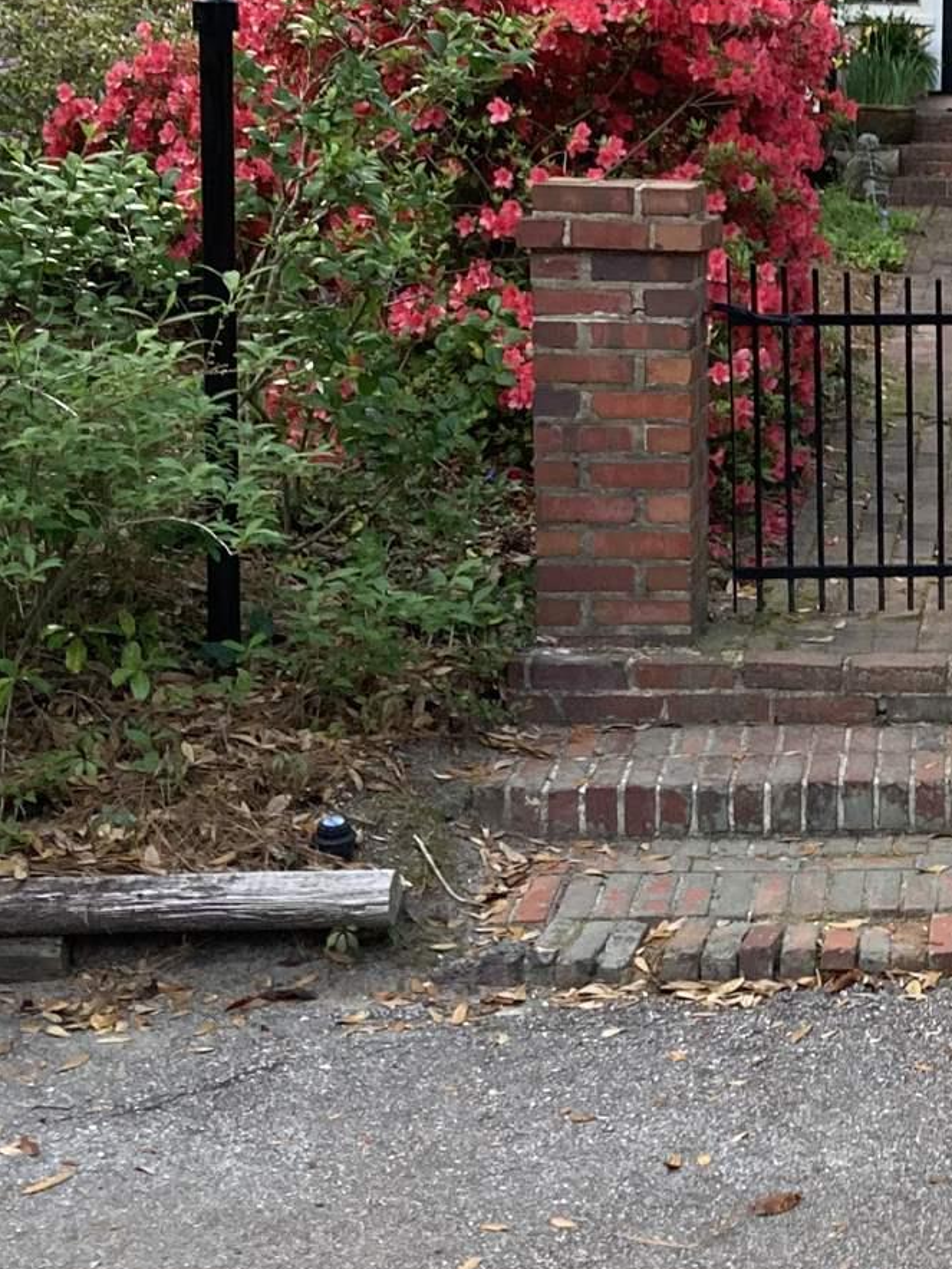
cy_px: 487
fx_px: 2677
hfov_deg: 18.7
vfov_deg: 26.6
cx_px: 1238
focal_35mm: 73
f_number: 1.8
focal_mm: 3.99
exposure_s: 1/101
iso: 80
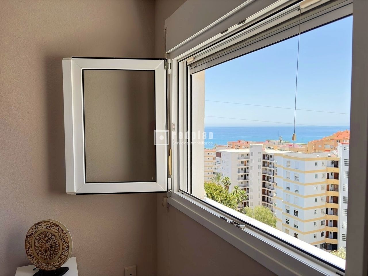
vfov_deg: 53.1
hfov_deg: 67.3
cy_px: 138
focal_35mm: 26
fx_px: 276
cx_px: 184
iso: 50
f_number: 1.6
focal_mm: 5.96
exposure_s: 1/1389
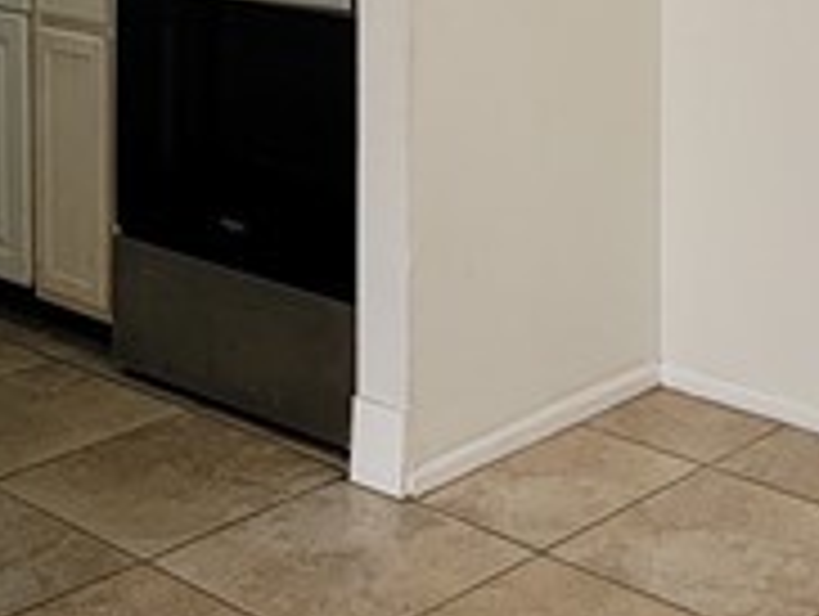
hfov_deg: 26.5
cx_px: 531
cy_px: -297
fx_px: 1729
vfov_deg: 18.1
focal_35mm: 73
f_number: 2.2
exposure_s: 1/60
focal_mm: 2.2
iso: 100
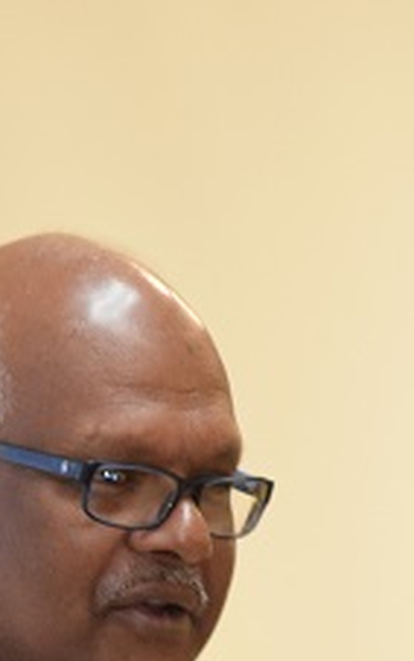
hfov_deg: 1.9
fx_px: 12214
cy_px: 745
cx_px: 31
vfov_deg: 3.1
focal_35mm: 677
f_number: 5.6
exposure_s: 1/50
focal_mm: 122
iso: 1600
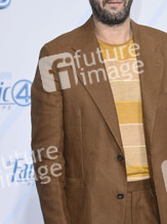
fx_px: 1534
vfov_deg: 8.3
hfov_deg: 6.2
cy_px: 119
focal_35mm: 238
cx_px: 121
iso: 400
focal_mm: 135
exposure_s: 1/200
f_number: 5.6
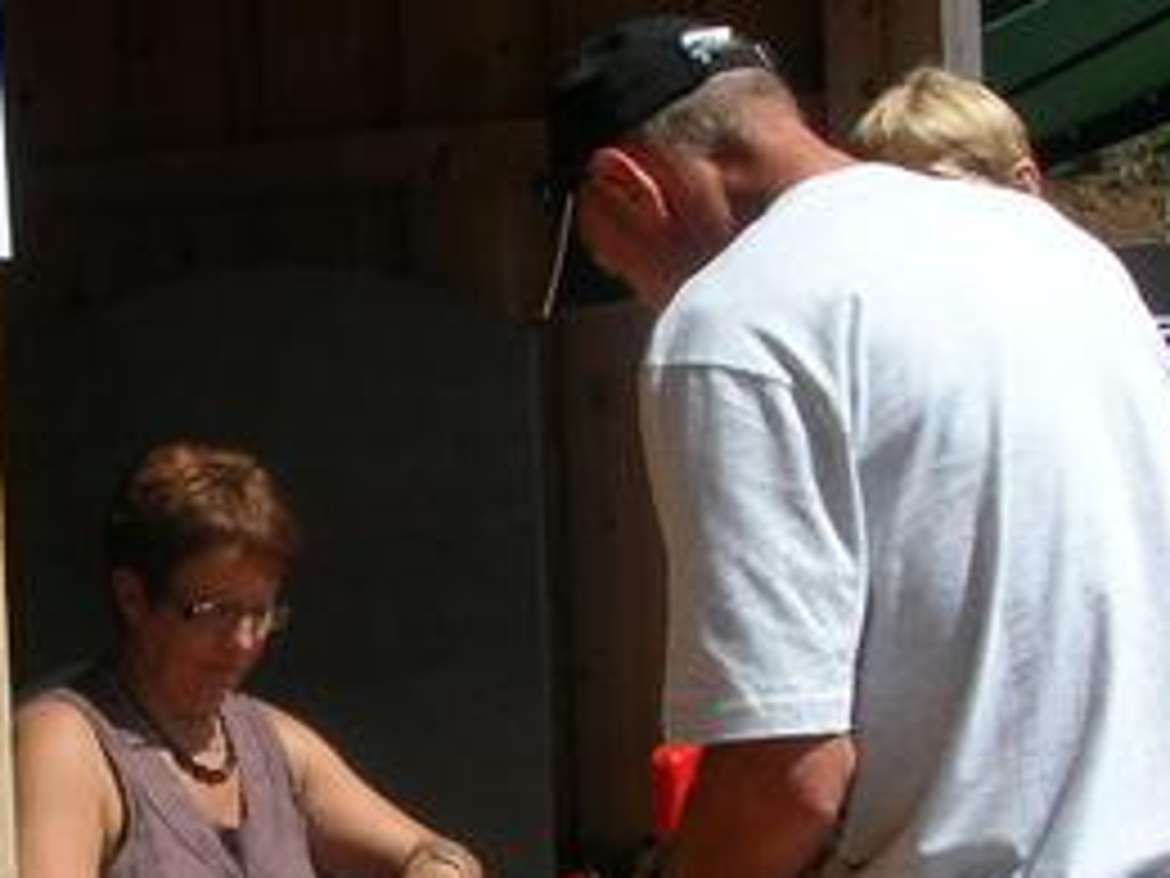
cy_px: 612
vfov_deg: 17.1
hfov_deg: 22.6
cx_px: 364
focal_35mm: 86
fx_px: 2907
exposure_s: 1/368
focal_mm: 5.8
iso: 50
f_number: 5.6
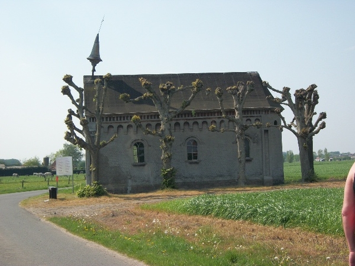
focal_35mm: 62
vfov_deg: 23.7
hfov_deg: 31.2
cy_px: 133
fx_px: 636
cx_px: 178
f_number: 12.6
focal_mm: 11
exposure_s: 1/100
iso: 80
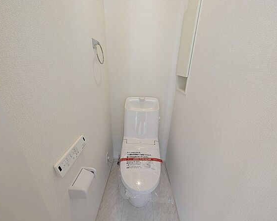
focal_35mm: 13
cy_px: 112
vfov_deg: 92.2
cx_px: 131
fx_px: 107
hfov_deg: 104.8
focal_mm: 2.02
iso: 54
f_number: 1.7
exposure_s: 1/58.4
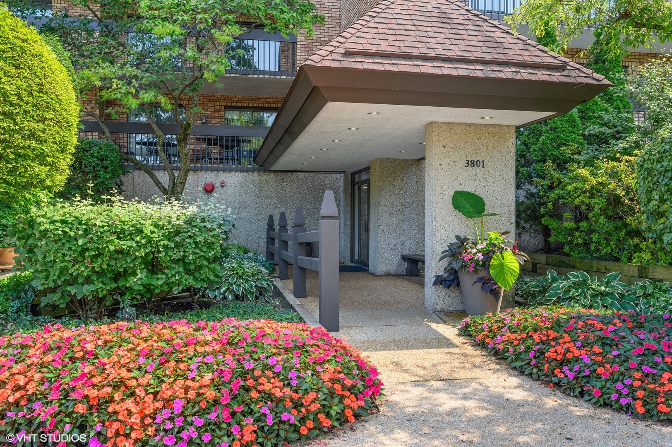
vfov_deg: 43.5
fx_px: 560
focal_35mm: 30
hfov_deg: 62.0
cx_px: 336
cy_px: 224
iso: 200
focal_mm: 30
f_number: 8
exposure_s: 1/8
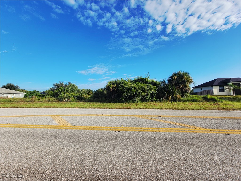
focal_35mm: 13
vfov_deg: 89.9
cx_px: 120
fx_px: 91
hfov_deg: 106.2
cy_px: 90
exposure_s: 1/1429
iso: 50
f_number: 2.2
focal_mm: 2.2
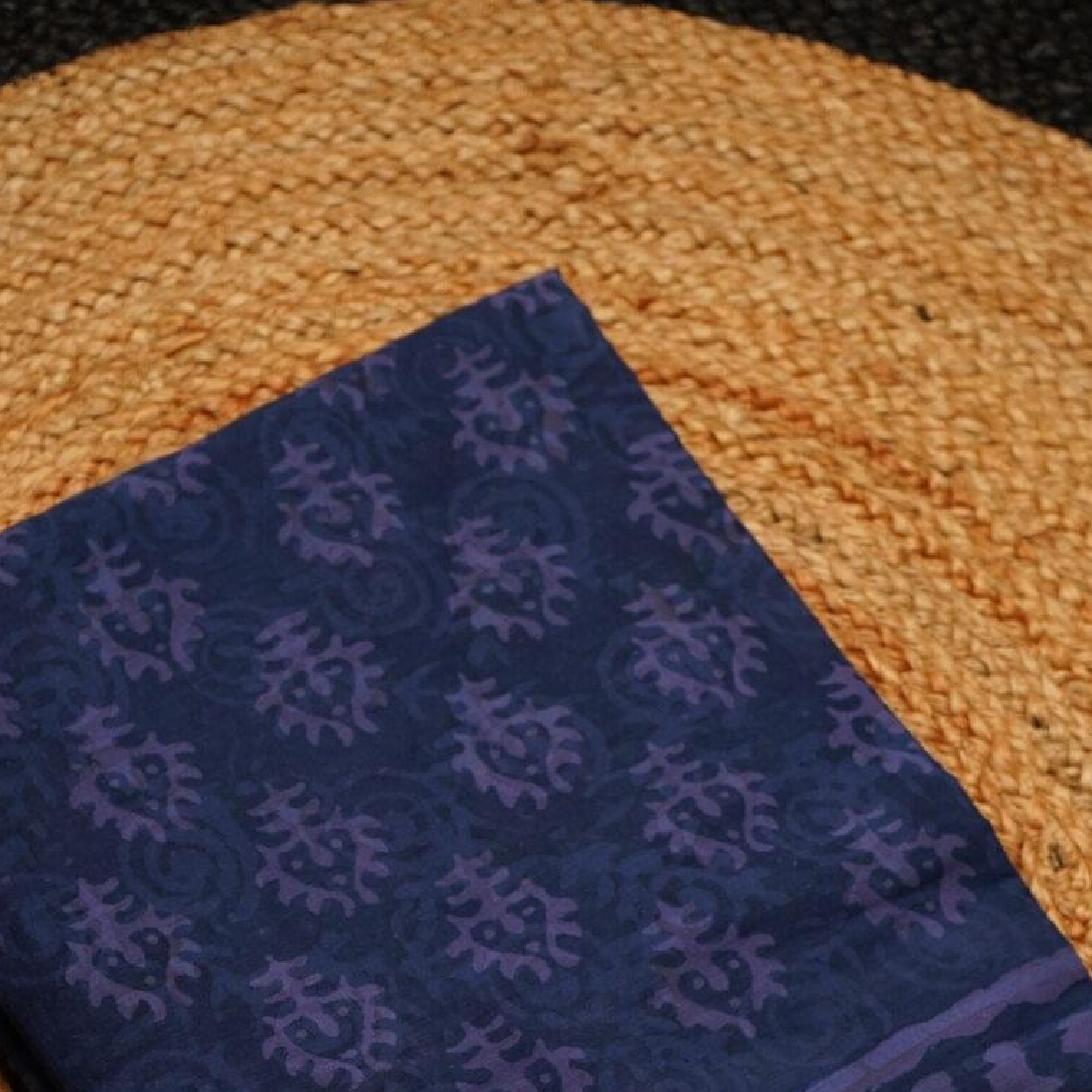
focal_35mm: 123
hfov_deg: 14.2
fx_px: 4390
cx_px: 504
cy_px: 1096
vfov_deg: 14.0
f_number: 5.6
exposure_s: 1/250
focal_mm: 68
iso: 250
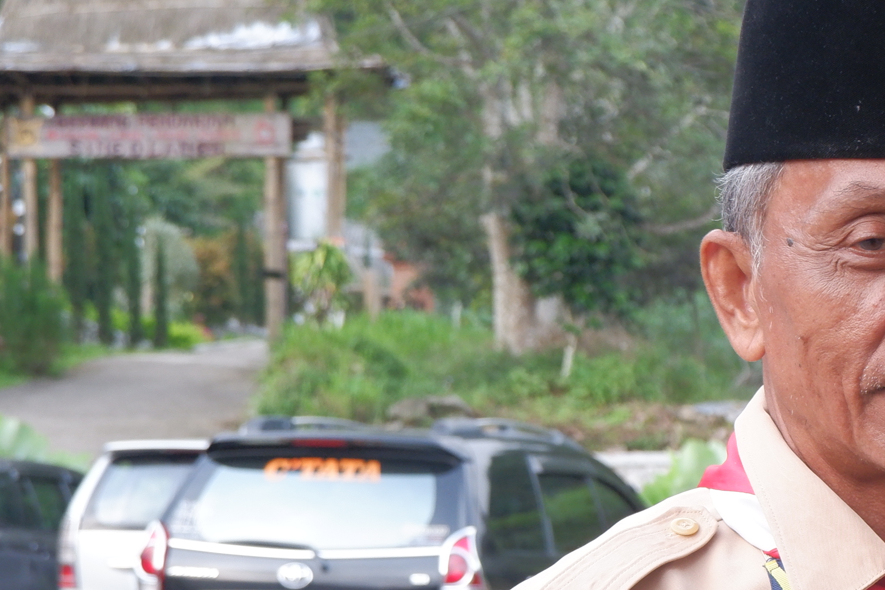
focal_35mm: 104
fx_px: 2557
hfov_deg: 19.1
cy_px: 624
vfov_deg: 13.0
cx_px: 865
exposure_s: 1/180
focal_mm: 24.9
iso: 640
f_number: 5
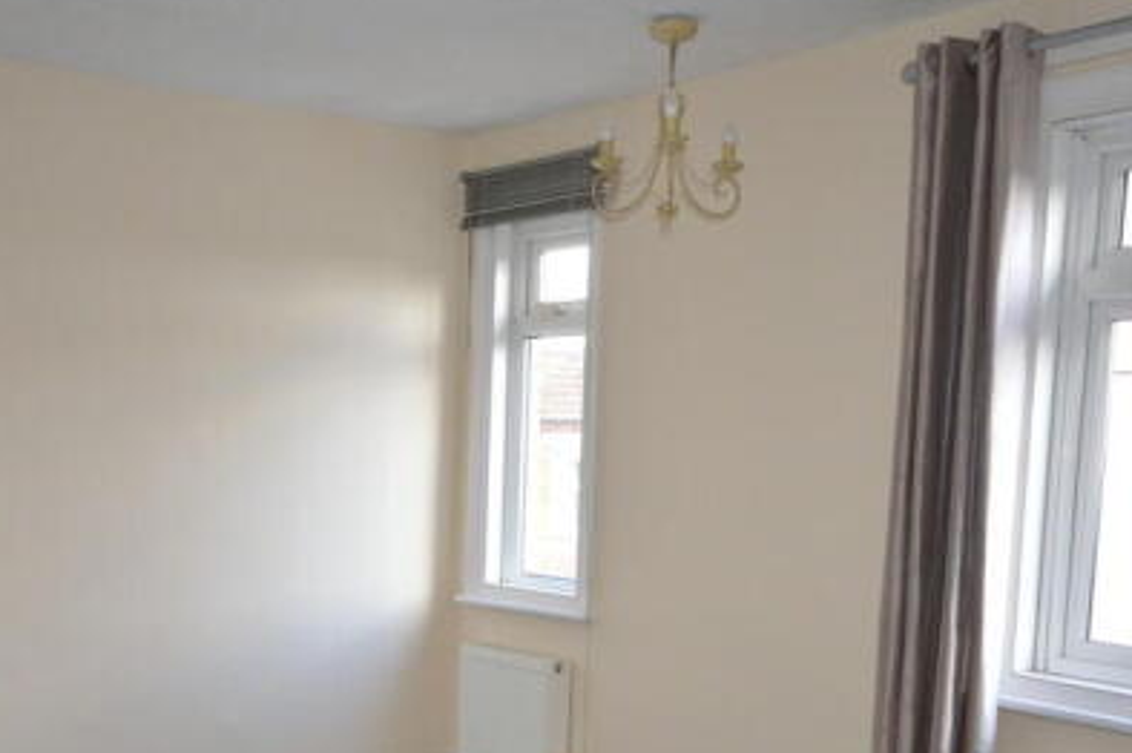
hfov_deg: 43.5
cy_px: 583
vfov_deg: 29.3
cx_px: 468
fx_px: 1414
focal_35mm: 45
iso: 800
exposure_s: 1/60
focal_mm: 18
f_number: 5.3
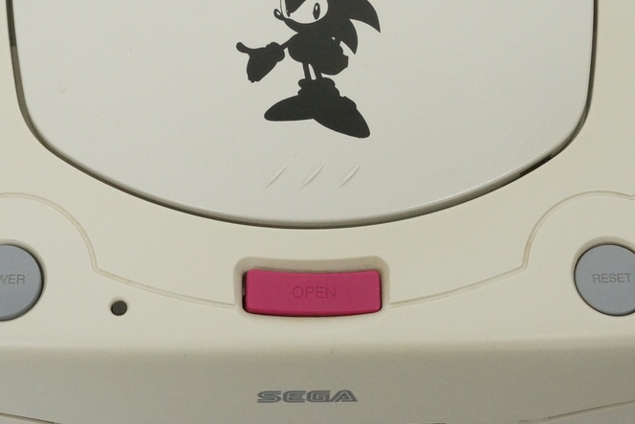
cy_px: 14
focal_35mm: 94
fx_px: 1658
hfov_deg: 21.7
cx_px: 326
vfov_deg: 14.4
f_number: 13
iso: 1600
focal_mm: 26
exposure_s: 1/30
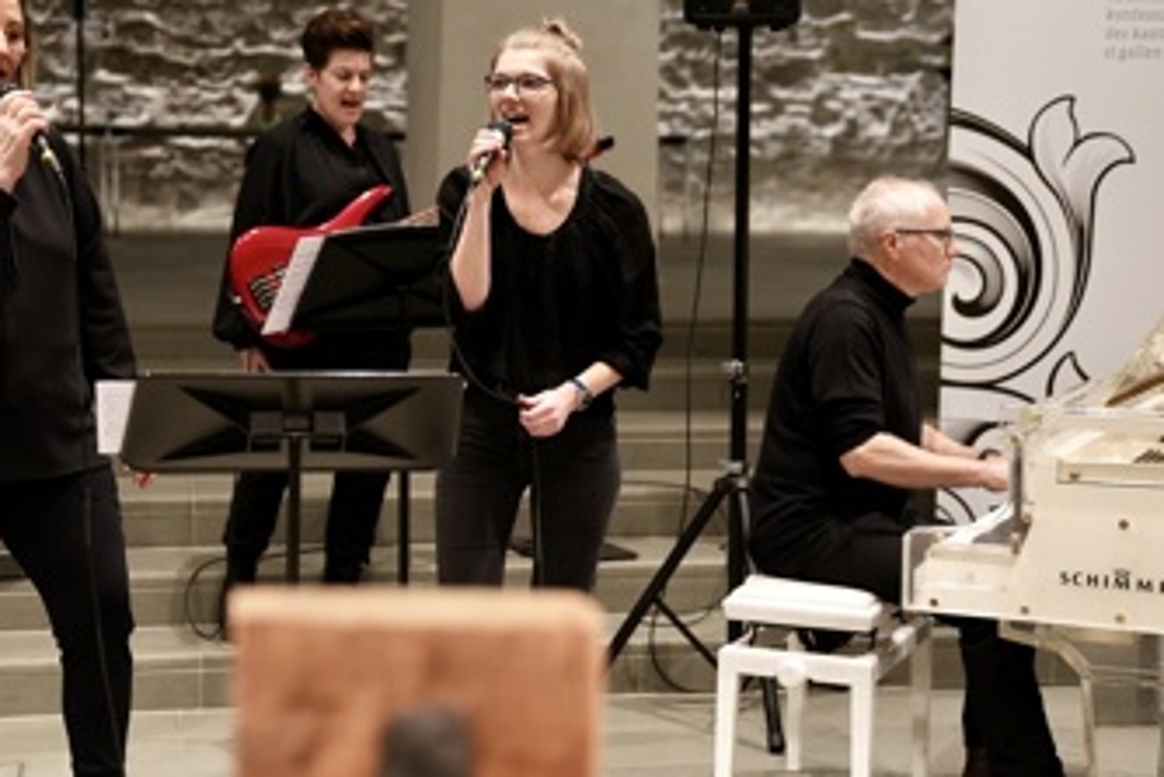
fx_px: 2264
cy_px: 422
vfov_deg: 19.5
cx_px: 565
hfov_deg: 28.8
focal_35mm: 70
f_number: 2.8
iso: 800
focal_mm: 52
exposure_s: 1/60
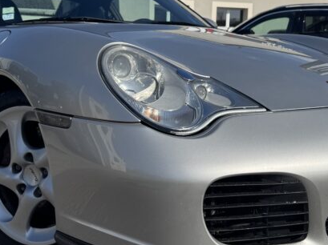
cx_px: 178
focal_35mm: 47
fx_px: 445
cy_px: 115
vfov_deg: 30.8
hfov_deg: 40.4
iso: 80
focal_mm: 6.76
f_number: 1.78
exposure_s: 1/7092
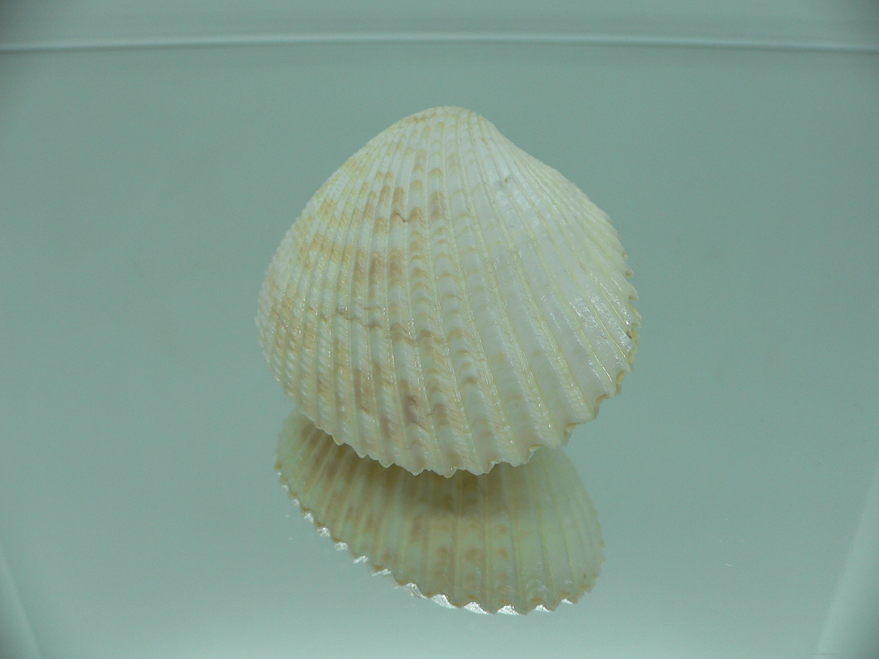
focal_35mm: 35
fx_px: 889
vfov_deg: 40.7
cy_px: 330
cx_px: 440
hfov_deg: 52.6
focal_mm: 4.6
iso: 80
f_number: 2.8
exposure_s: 1/80
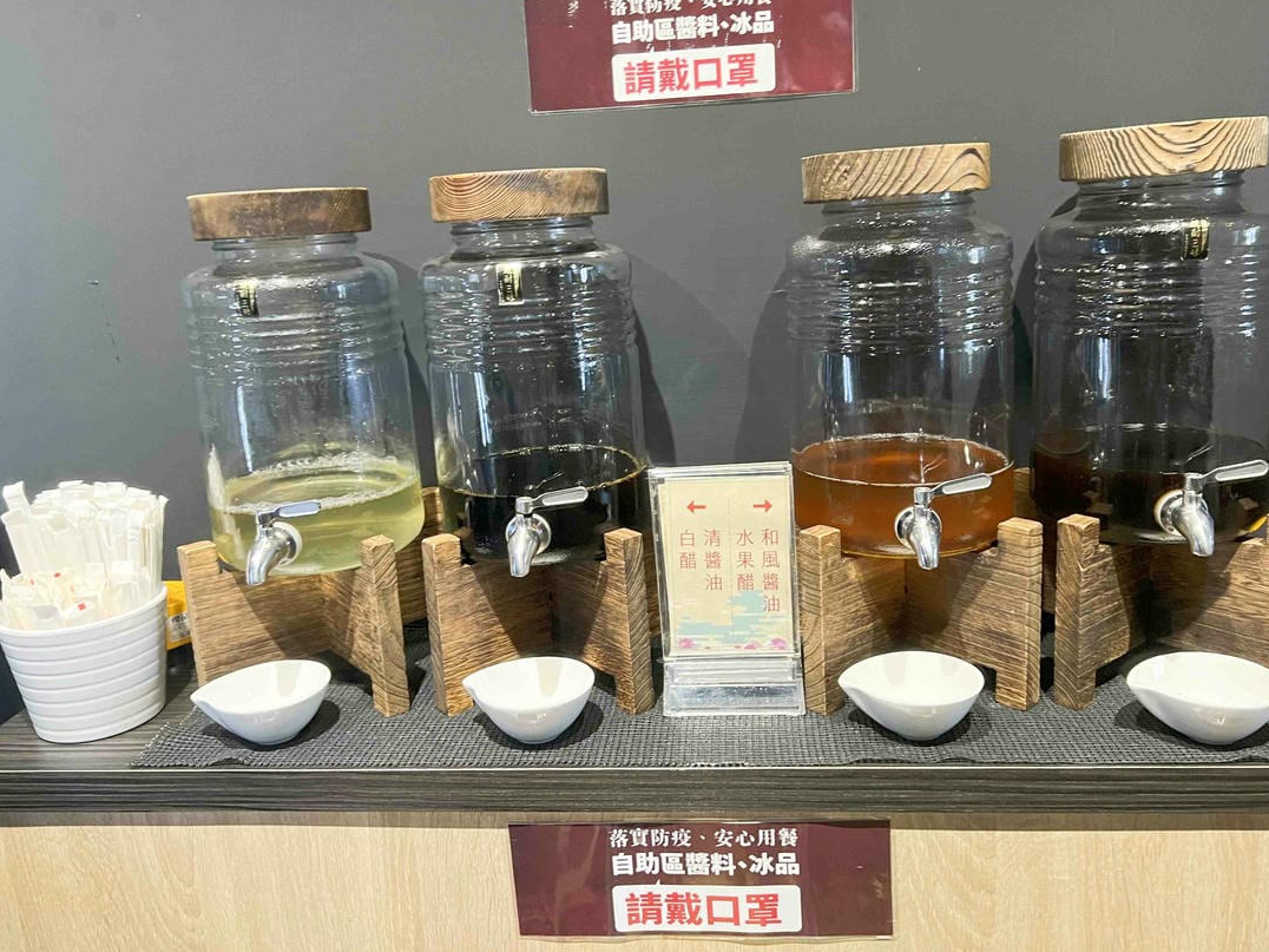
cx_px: 650
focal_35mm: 29
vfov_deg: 48.1
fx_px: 1063
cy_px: 424
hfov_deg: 61.7
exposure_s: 1/56
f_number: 1.5
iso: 500
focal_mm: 5.7
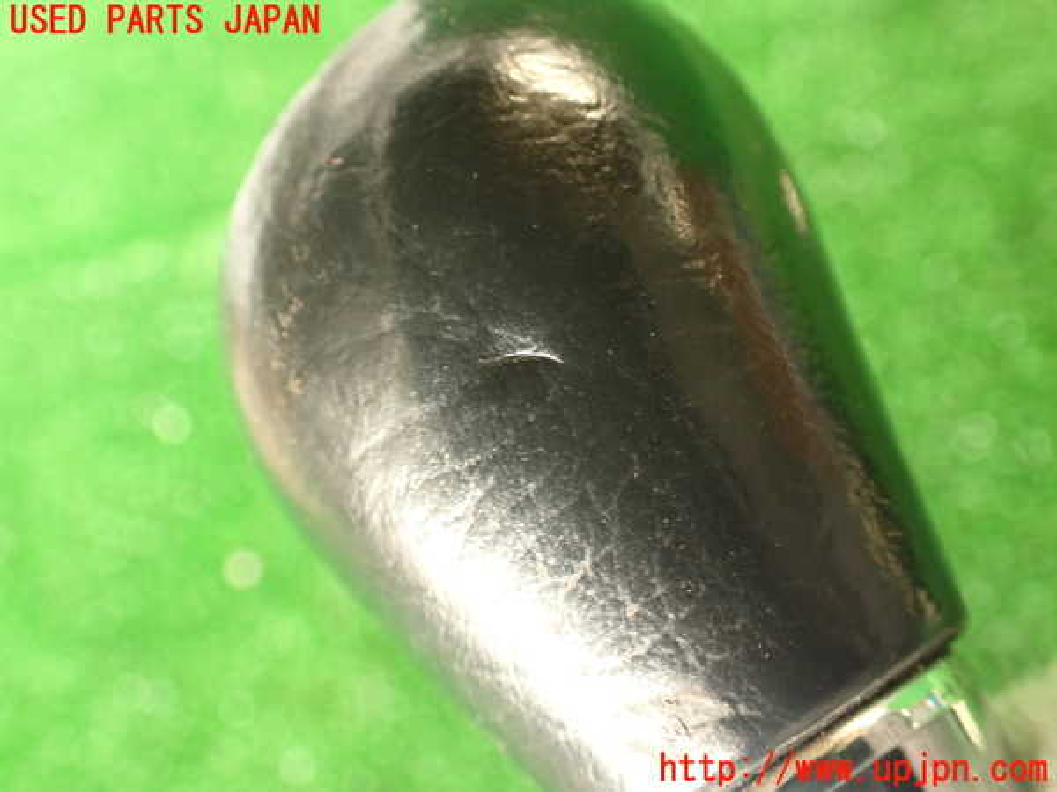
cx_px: 528
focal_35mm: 32
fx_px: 977
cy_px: 396
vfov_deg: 44.2
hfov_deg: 56.8
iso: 250
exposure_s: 1/30
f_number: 2.4
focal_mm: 5.79
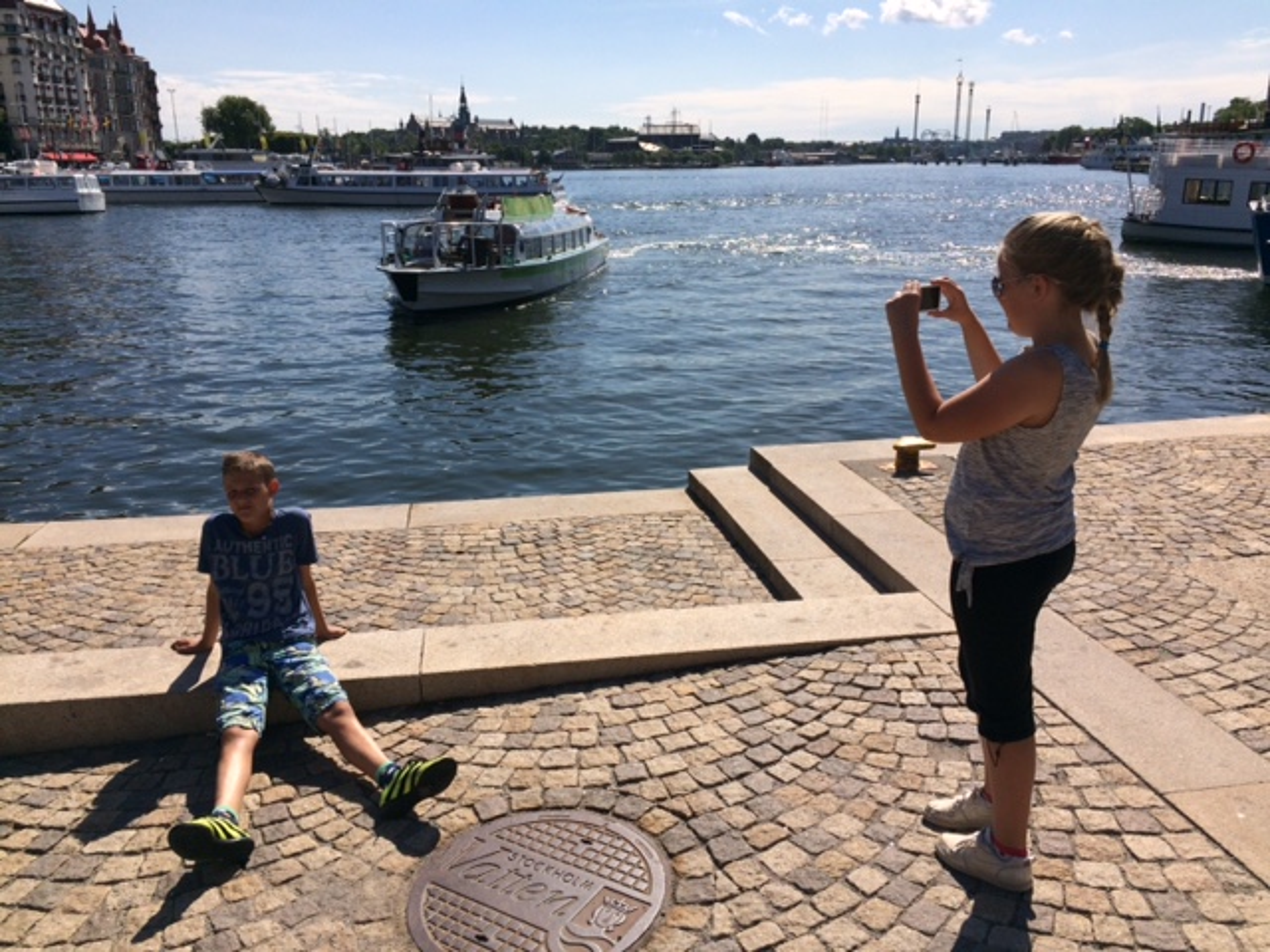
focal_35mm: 29
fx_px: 1064
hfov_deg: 61.7
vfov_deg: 48.2
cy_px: 476
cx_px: 635
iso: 32
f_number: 2.2
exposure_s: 1/4115
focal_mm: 4.15
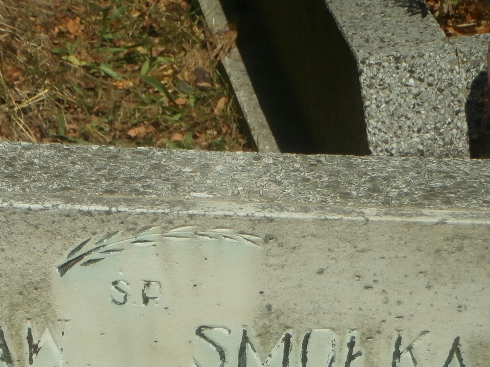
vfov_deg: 8.4
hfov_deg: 11.2
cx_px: 156
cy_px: 332
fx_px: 2505
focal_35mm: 177
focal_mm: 12.1
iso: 100
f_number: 4.7
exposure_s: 1/1000
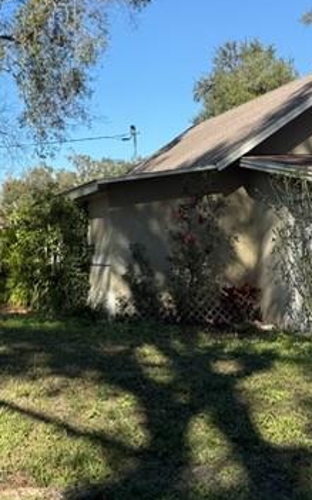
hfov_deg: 21.5
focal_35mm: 58
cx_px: -1
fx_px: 790
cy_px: 167
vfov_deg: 34.8
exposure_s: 1/2525
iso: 80
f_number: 1.78
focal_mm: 6.76
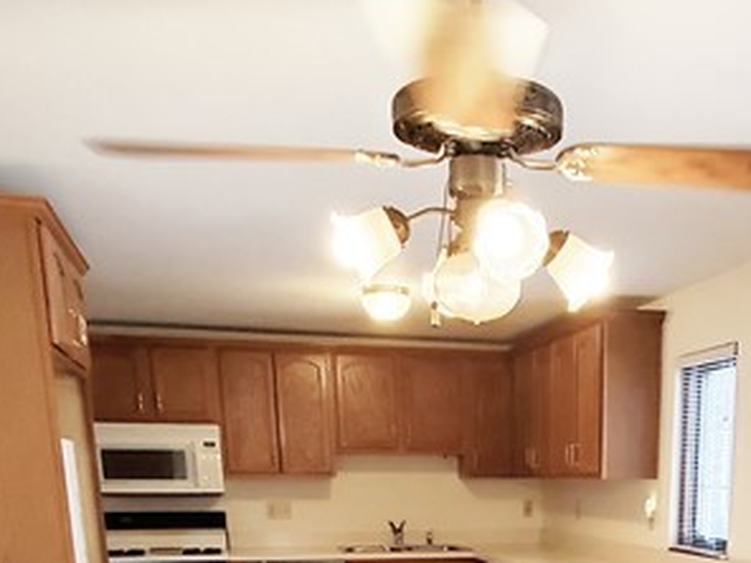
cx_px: 533
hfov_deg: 41.2
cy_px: 743
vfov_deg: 26.8
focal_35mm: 45
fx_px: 976
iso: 125
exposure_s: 1/60
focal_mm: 1.8
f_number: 2.2
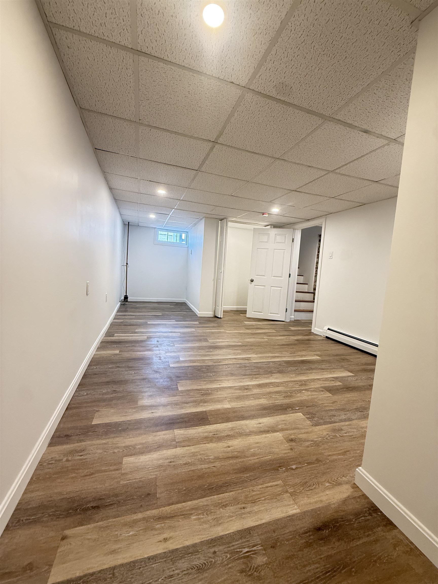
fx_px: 236
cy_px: 292
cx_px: 219
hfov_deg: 85.7
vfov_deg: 102.1
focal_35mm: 14
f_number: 2.2
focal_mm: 2.22
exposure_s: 1/60
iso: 500
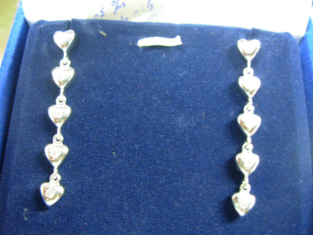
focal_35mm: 38
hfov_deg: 49.0
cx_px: 156
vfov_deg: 37.7
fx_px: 344
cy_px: 118
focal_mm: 6.3
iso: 50
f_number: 2.9
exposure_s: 1/5.2
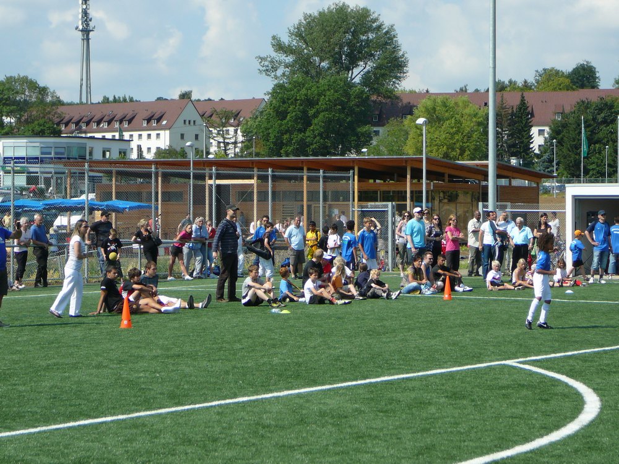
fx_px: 1699
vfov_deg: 15.6
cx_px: 310
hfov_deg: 20.7
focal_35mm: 95
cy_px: 232
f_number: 3.9
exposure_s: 1/800
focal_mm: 14.1
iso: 80
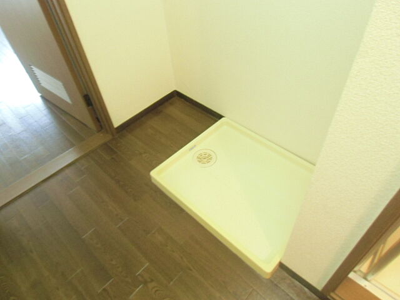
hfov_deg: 71.6
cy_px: 150
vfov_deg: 56.8
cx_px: 200
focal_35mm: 24
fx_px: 277
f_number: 3
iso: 400
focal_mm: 4.24
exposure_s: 1/8
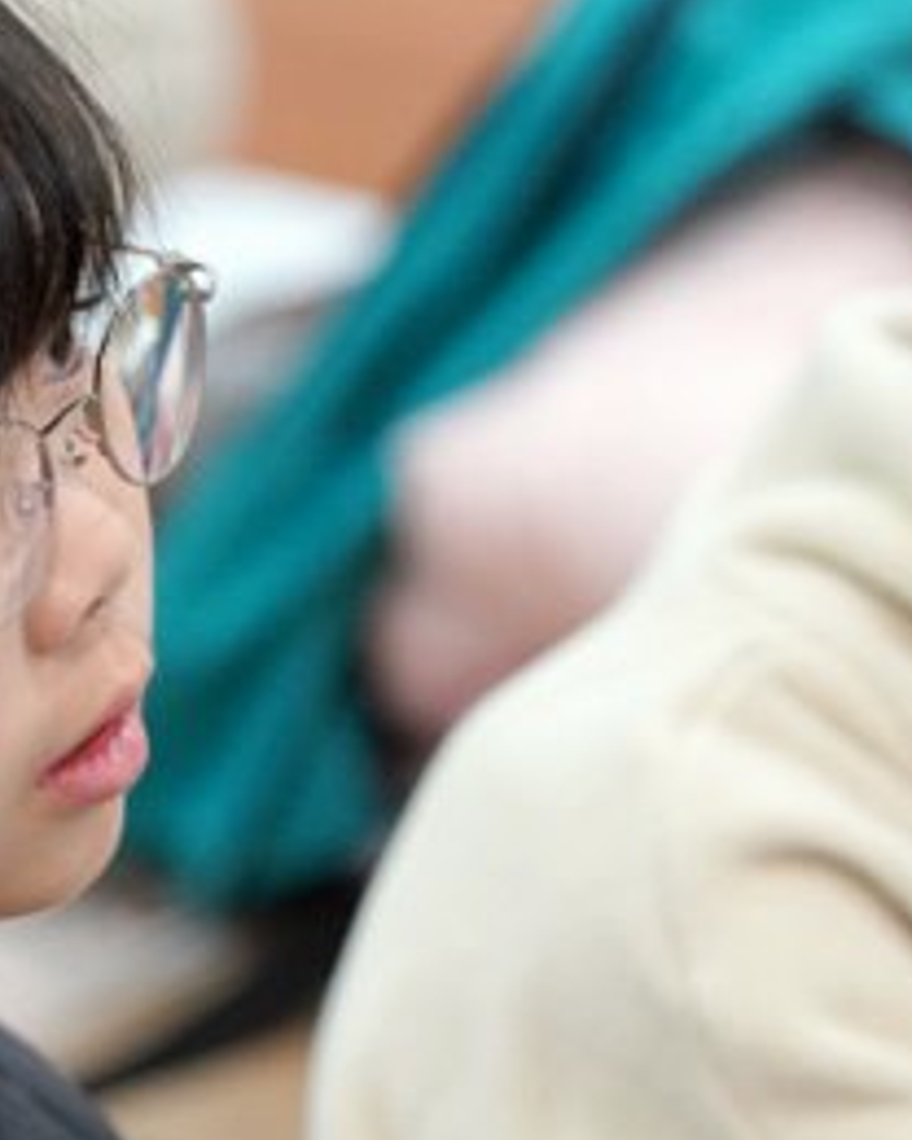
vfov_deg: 4.4
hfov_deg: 3.6
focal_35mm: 435
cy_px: 1140
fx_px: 14677
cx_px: 425
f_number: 4
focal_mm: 134
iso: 2000
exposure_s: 1/160
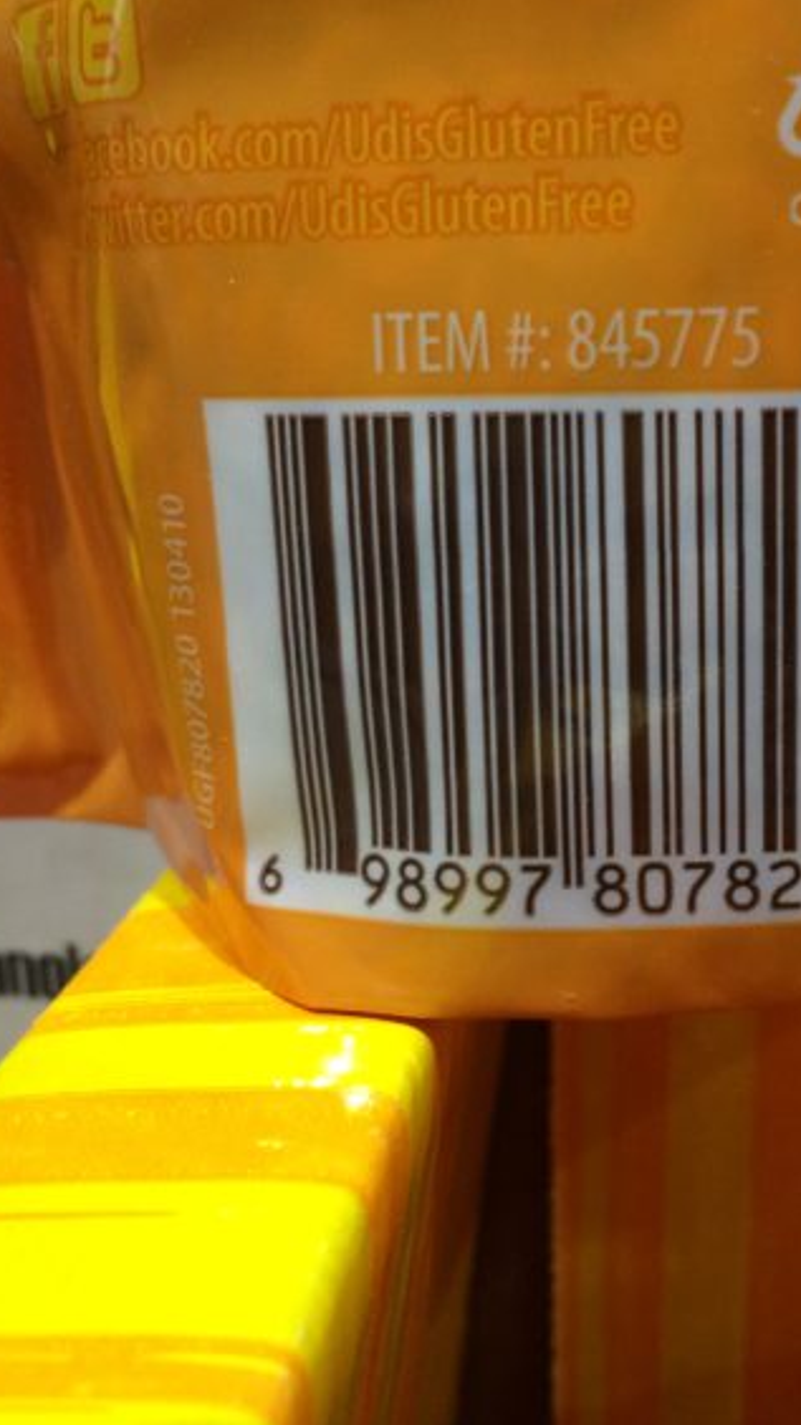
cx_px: 652
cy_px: 707
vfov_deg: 47.4
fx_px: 1625
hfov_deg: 27.1
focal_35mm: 43
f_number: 2.2
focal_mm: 4.15
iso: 125
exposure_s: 1/30
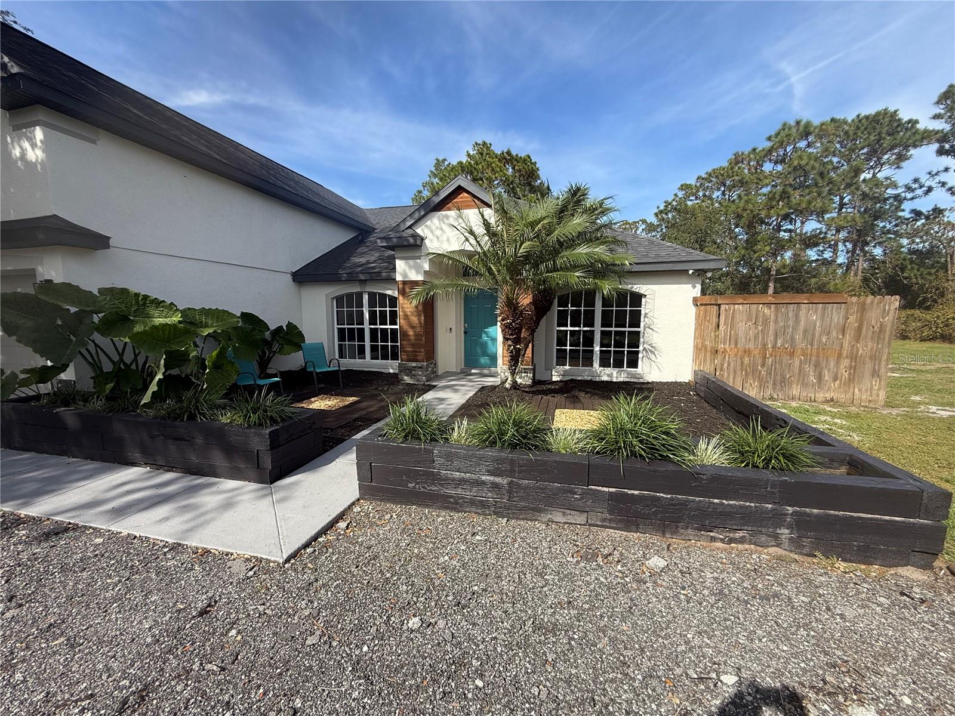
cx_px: 478
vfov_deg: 85.7
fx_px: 386
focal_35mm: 14
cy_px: 358
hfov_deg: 102.1
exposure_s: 1/1105
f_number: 2.2
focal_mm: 2.22
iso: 50
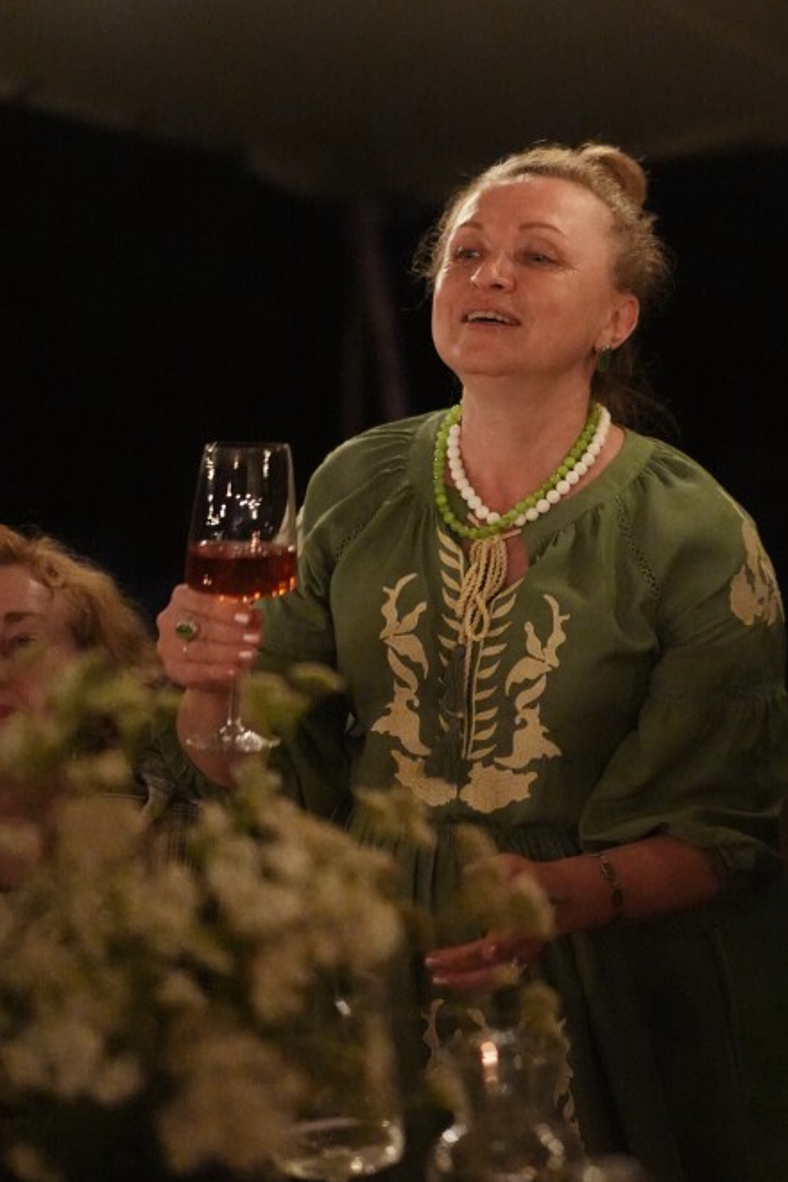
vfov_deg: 20.9
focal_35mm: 97
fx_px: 3185
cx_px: 714
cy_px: 319
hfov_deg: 14.0
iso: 16000
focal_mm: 50
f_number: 1.4
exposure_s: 1/200
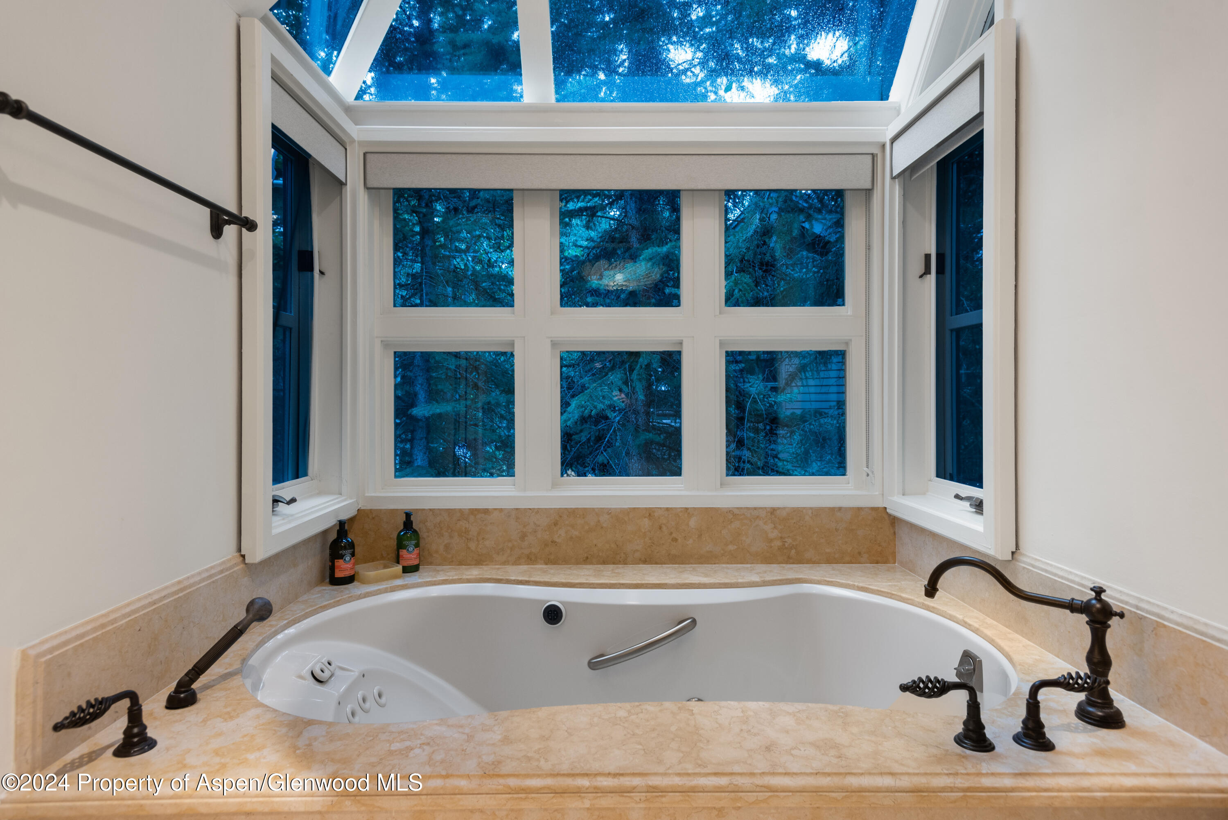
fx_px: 682
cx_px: 614
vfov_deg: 62.0
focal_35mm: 20
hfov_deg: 84.0
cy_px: 410
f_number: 7.1
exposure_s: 1/3
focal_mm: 20
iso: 500
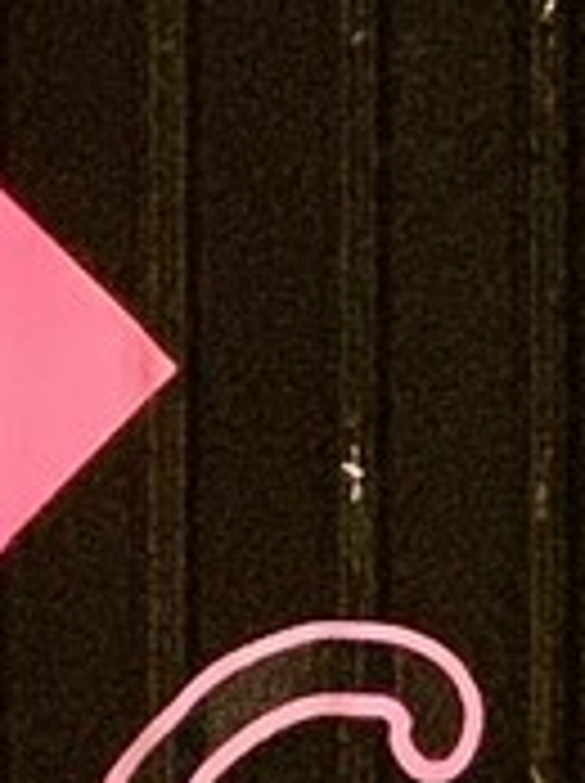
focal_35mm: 409
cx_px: -292
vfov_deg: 4.9
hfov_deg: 3.6
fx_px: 9239
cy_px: 250
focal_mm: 6
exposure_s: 1/25
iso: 640
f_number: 2.4
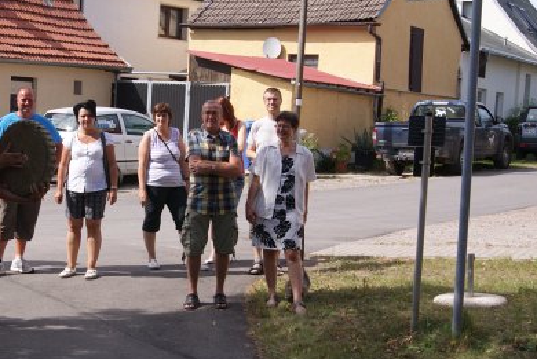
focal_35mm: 64
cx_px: 153
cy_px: 199
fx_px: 956
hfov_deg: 31.0
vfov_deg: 21.3
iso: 100
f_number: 10
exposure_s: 1/100
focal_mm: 26
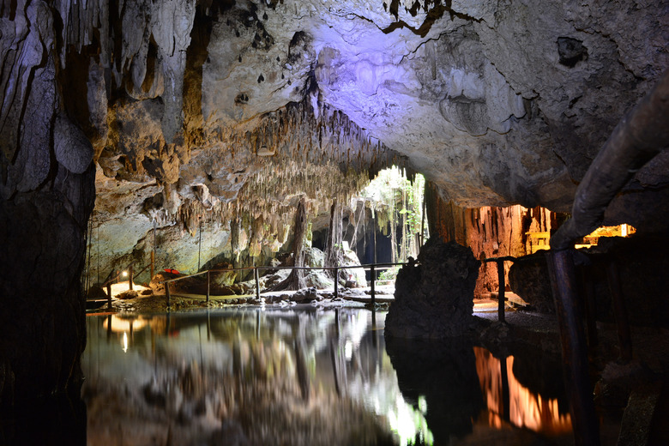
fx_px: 697
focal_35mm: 38
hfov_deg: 51.3
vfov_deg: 35.5
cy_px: 223
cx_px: 334
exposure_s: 6
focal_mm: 25
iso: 400
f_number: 8
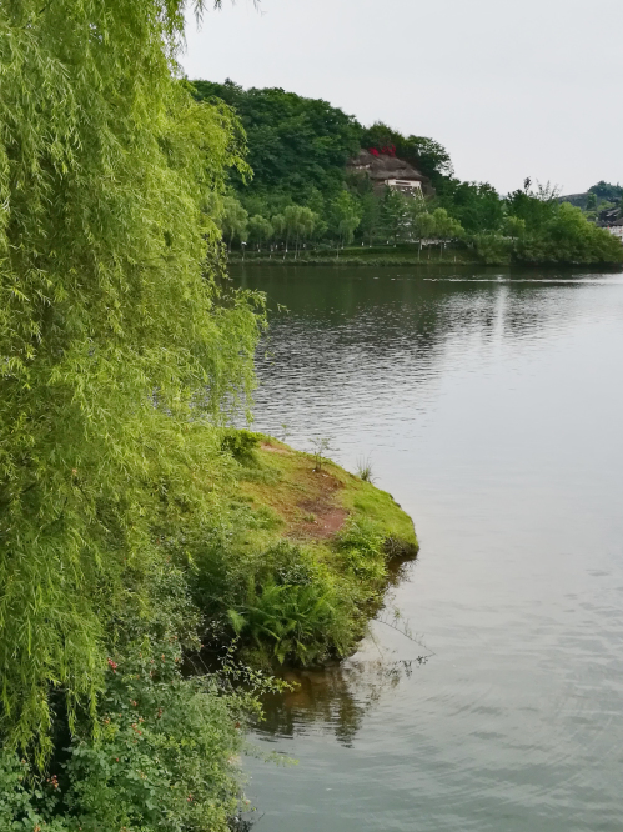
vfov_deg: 46.6
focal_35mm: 40
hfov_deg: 35.7
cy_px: 337
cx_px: 392
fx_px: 960
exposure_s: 1/479
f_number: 2.2
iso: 50
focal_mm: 3.83
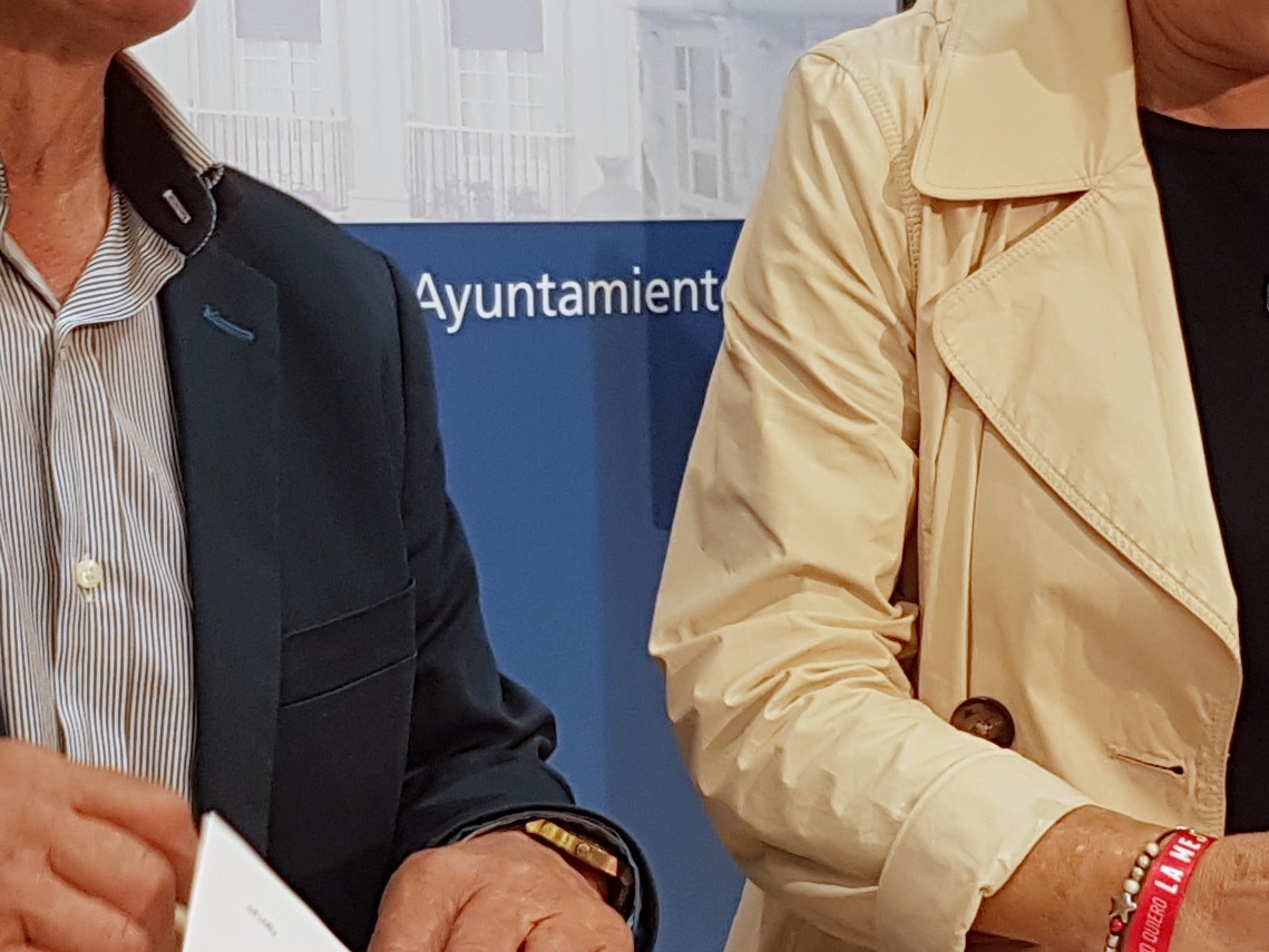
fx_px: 3374
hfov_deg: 21.2
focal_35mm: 92
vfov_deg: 16.1
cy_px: 534
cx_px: 834
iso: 80
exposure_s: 1/50
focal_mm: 4.2
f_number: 1.7
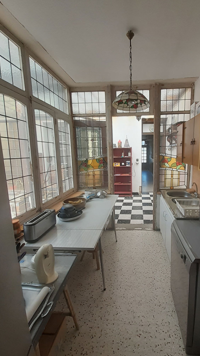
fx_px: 141
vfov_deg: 103.0
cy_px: 178
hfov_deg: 68.9
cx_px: 130
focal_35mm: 15
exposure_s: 1/118
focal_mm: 1.13
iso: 40
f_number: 2.2
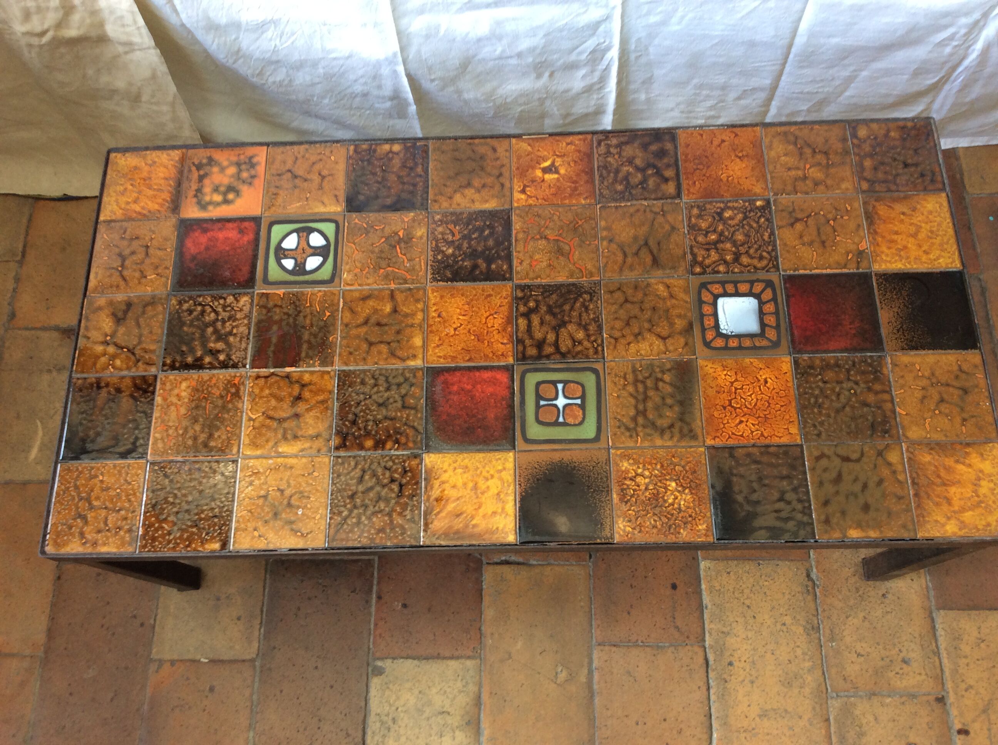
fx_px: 921
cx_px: 499
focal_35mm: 32
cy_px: 372
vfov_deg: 44.1
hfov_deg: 56.9
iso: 50
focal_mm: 3.3
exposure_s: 1/25
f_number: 2.4
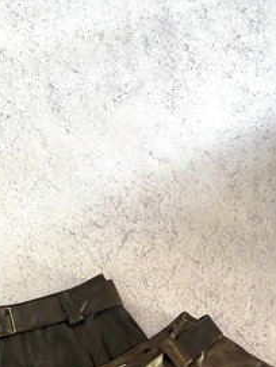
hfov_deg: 29.8
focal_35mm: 47
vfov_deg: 37.2
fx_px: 500
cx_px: 39
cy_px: 346
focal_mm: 6.76
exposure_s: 1/60
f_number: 1.78
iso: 320
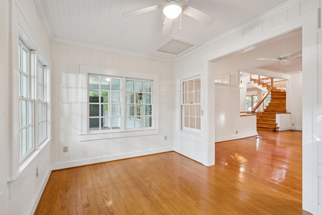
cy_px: 108
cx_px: 161
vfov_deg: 73.7
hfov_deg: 96.7
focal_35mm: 16
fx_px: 143
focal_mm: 16
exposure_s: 1/3.33
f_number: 8
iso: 400
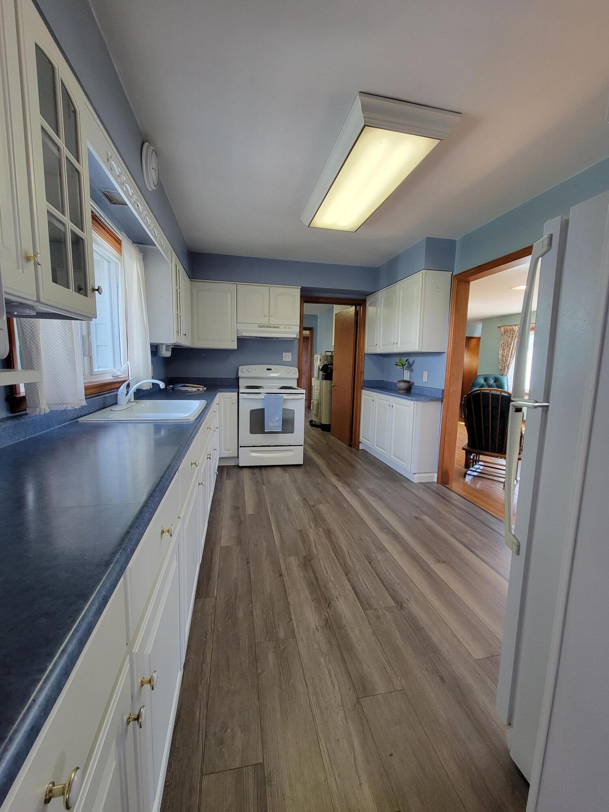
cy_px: 406
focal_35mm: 13
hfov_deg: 89.9
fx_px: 305
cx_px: 304
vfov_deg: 106.2
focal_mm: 2.2
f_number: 2.2
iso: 250
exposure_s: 1/60
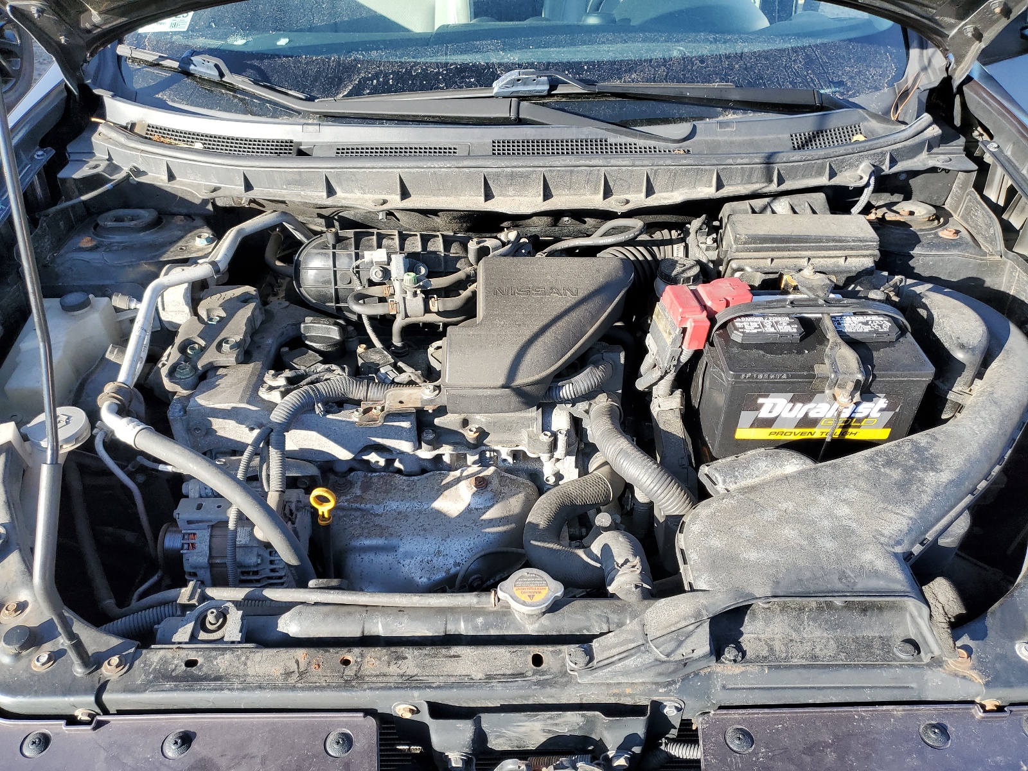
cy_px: 386
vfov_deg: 53.1
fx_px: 772
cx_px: 514
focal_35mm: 26
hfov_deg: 67.3
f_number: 1.5
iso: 50
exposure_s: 1/625
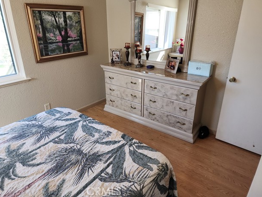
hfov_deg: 71.6
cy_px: 95
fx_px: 182
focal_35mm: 24
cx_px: 131
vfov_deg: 56.8
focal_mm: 6.4
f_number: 1.8
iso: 80
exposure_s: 1/60
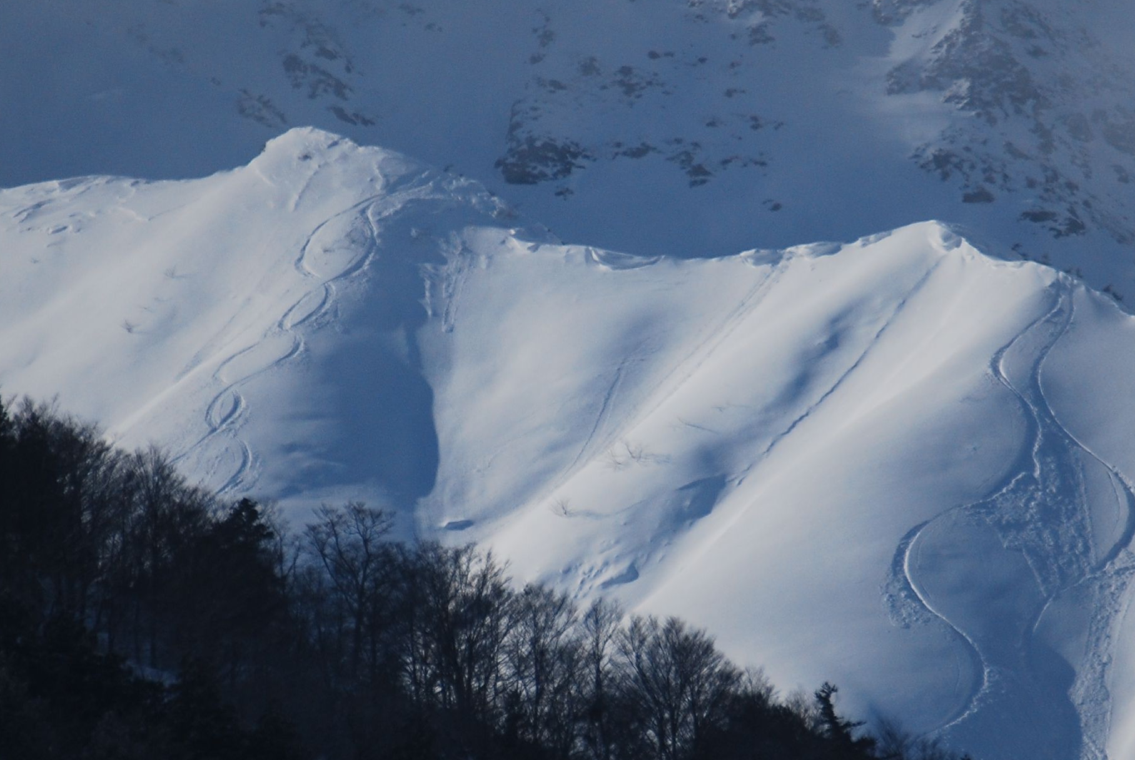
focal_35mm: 960
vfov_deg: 1.4
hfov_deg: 2.1
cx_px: 622
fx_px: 30303
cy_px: 423
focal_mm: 300
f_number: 5.6
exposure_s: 1/2500
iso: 160
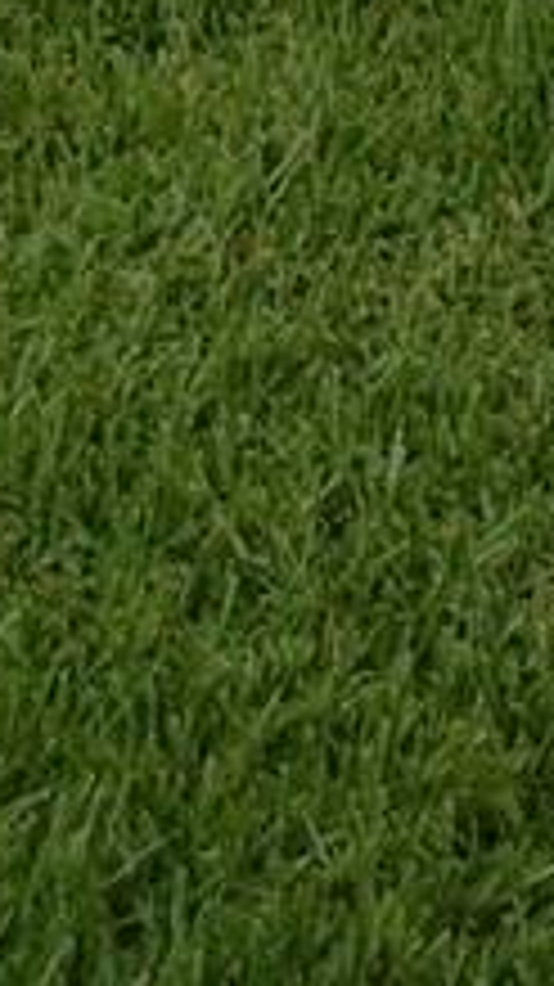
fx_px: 7295
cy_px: -1441
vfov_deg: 7.2
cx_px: -2245
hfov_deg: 3.9
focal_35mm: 279
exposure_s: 1/2000
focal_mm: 24
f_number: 8
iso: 400
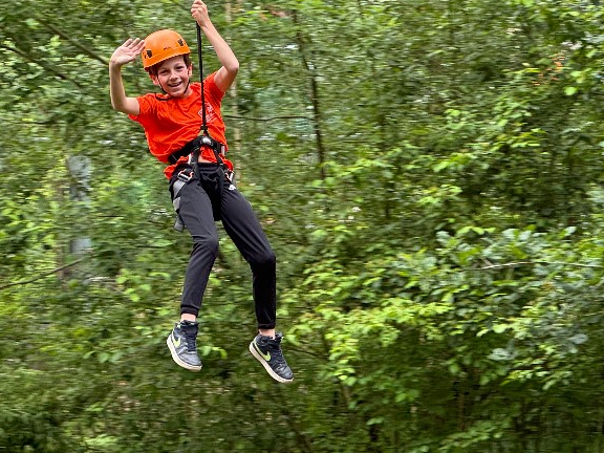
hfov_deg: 18.4
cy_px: 148
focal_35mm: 107
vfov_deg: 13.8
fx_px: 1867
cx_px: 312
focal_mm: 9
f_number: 2.8
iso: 32
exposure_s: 1/99
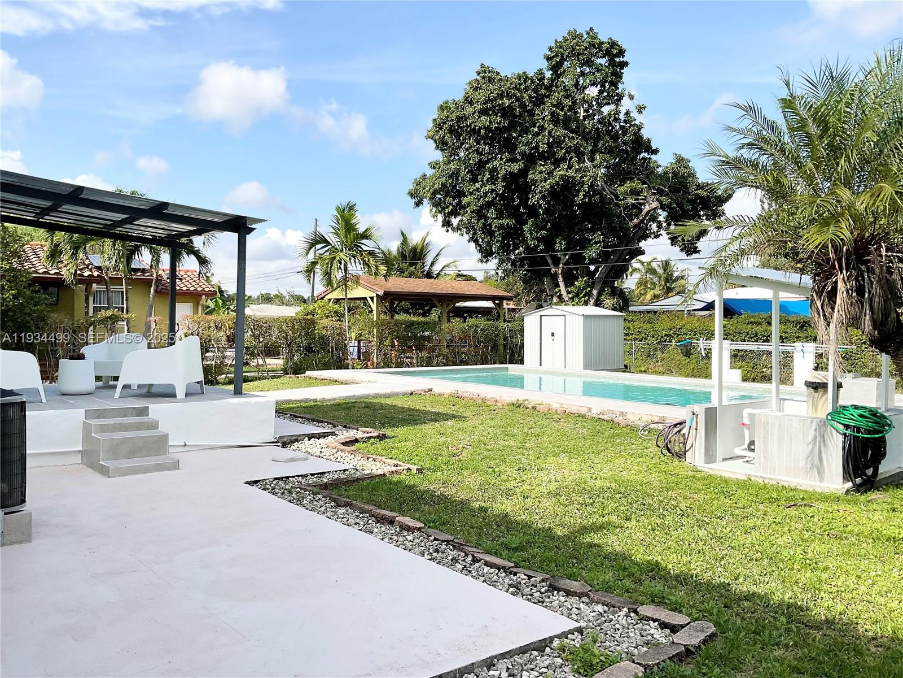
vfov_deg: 48.2
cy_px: 339
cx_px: 452
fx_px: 756
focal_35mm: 29
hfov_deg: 61.7
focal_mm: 3
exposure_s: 1/2058
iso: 16
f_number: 1.8
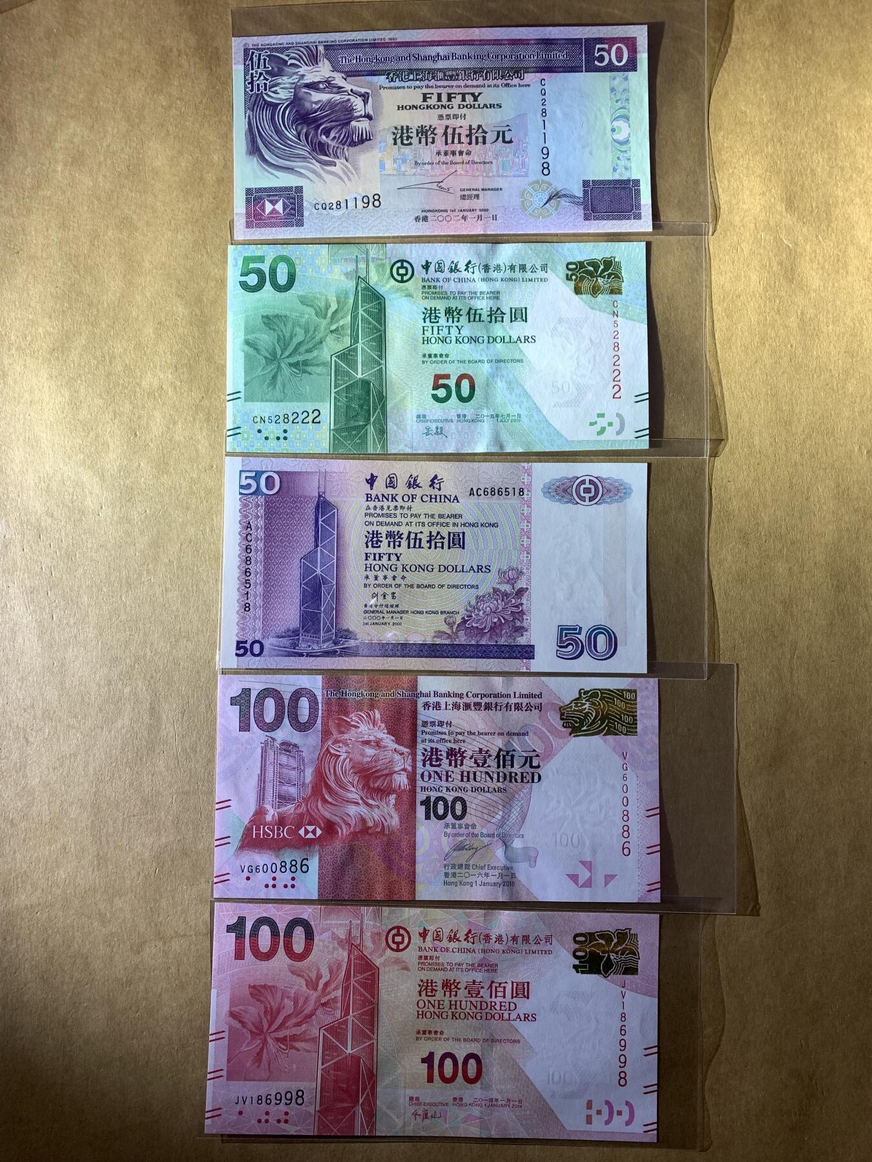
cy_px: 581
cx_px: 436
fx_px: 873
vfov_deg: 67.3
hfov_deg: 53.1
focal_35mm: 26
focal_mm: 4.25
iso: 80
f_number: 1.8
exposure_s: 1/121
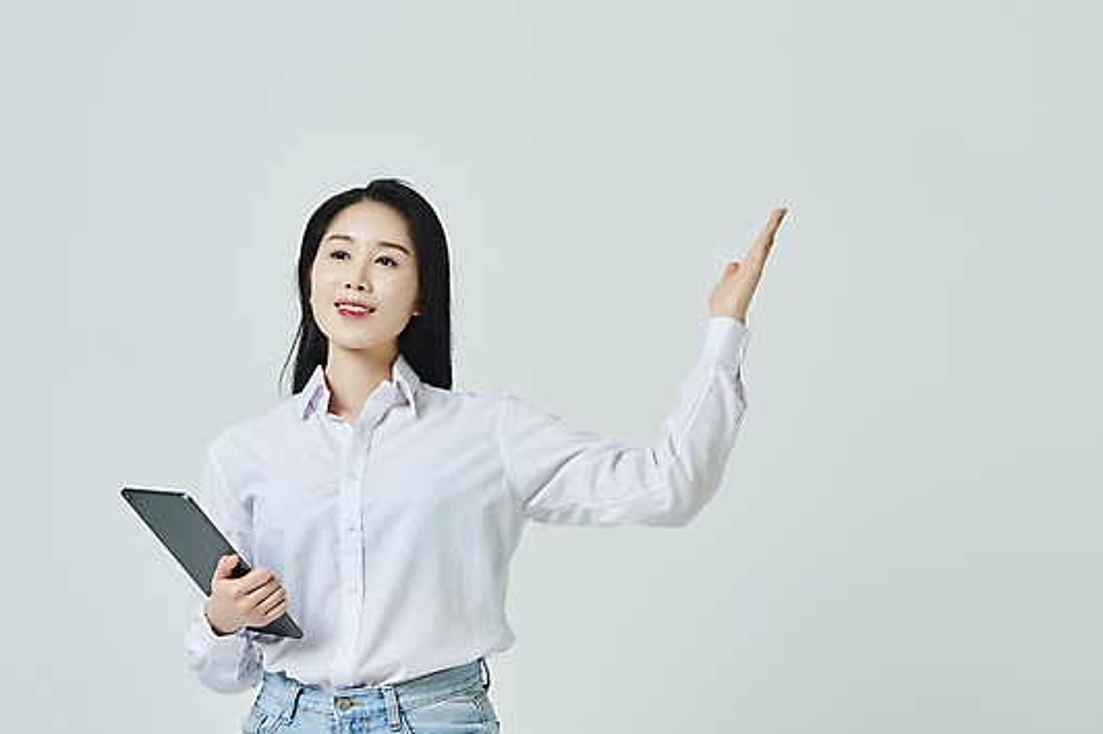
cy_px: 398
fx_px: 2419
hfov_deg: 25.7
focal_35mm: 79
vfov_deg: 17.3
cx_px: 591
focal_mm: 70
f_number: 11
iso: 100
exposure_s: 1/125
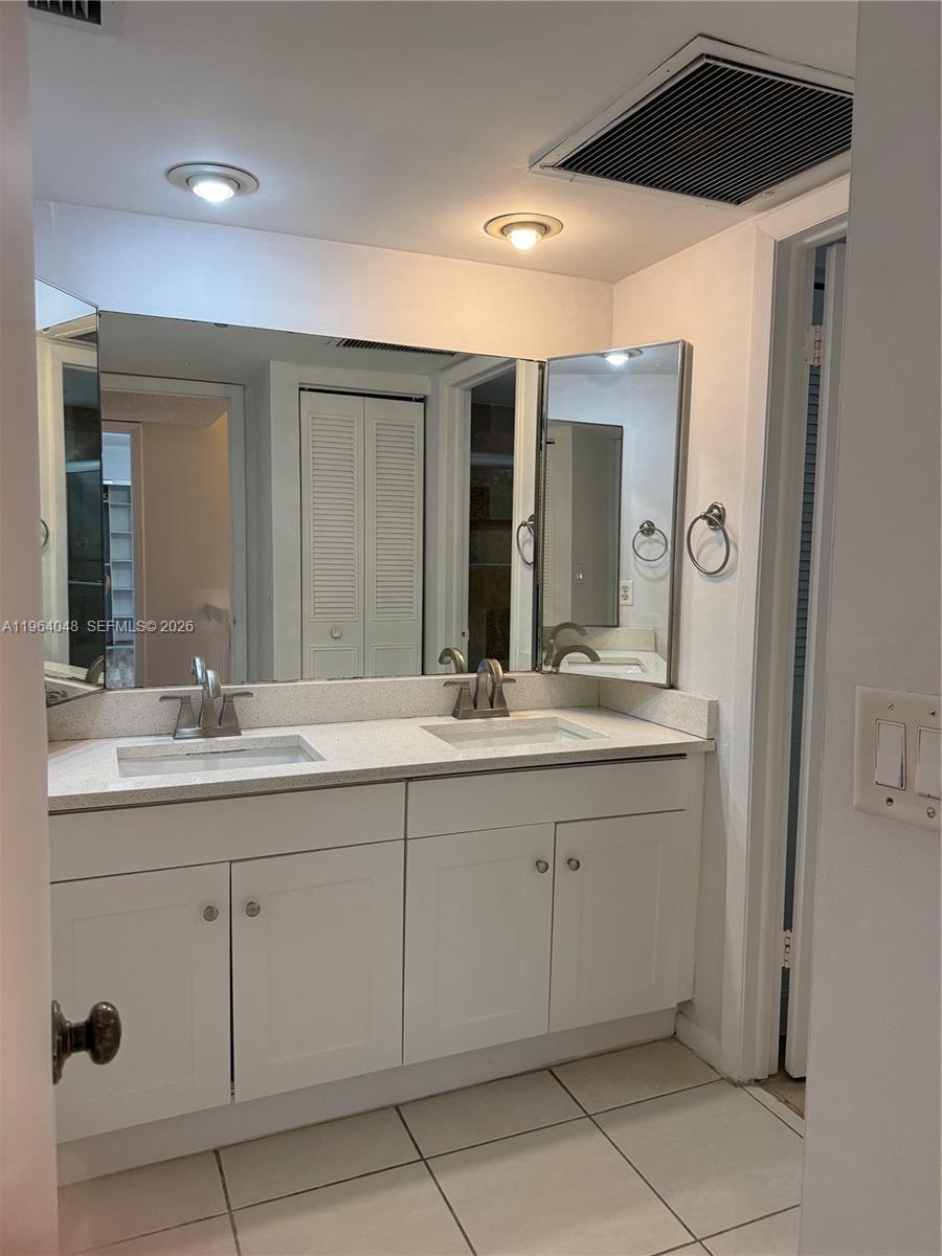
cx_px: 471
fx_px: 871
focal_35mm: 24
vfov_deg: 71.6
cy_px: 628
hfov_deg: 56.8
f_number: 1.78
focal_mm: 6.76
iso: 250
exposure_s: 1/120
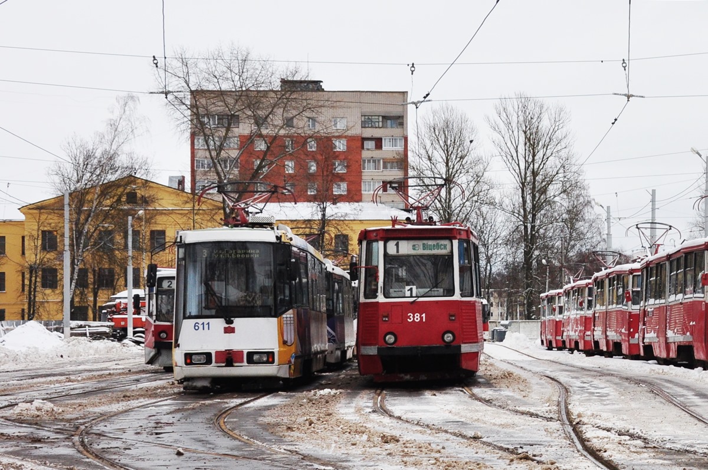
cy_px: 235
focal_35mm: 48
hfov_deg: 41.2
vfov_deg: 28.0
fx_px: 943
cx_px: 354
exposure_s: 1/160
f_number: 9
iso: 400
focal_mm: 32
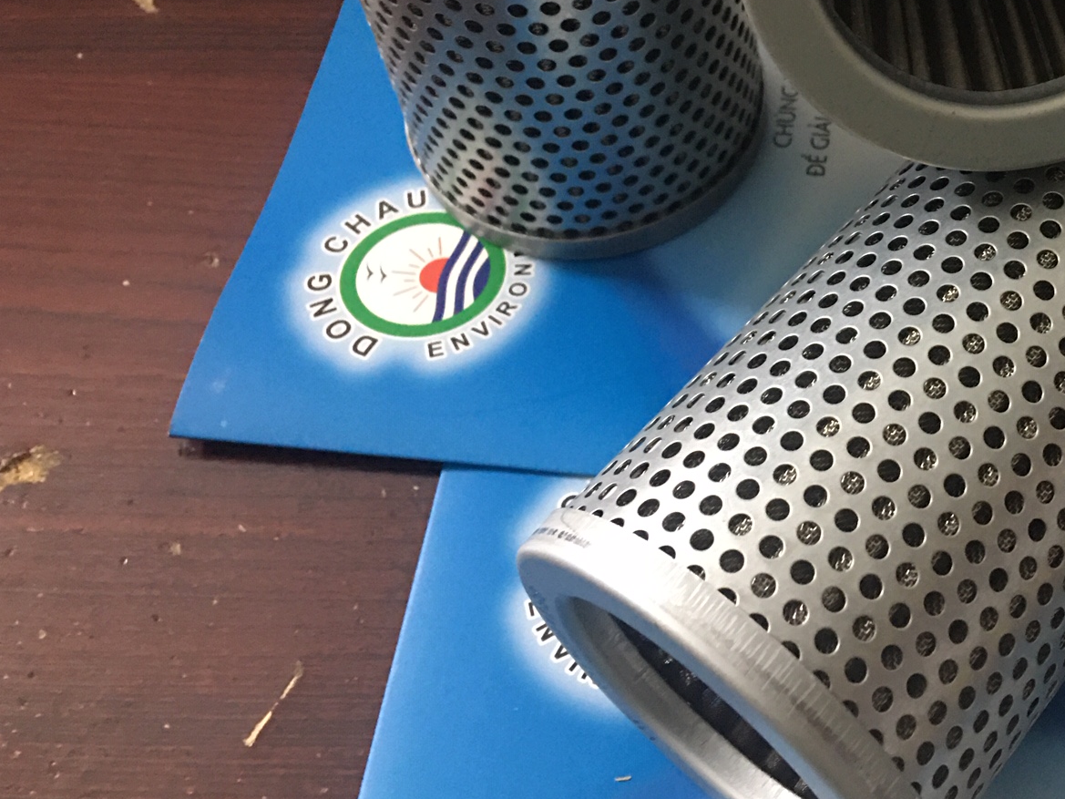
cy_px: 252
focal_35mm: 50
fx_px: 1538
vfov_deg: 28.9
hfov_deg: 36.6
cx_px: 882
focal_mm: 4.15
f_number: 2.2
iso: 125
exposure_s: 1/8
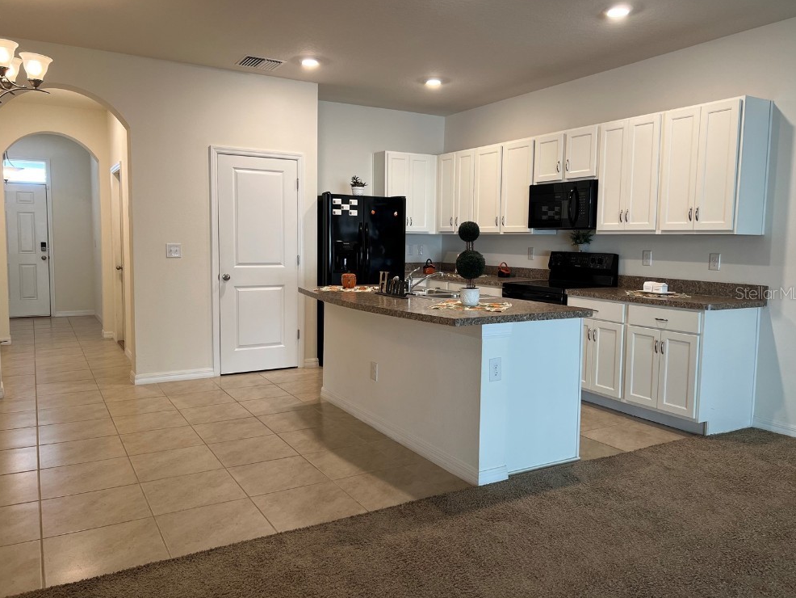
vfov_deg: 51.4
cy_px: 293
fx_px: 621
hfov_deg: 65.3
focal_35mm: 27
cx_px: 398
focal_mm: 5.7
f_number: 1.5
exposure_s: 1/60
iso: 64
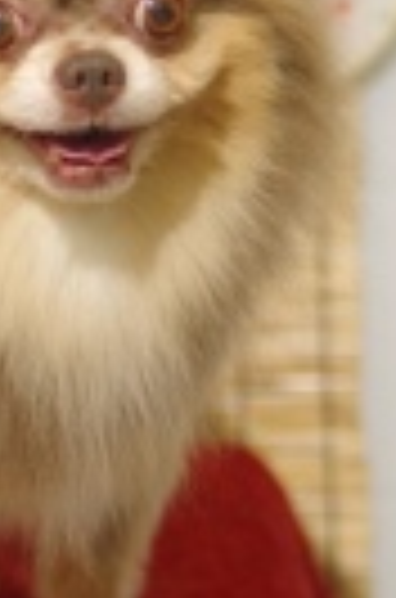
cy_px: 67
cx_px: 86
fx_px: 3201
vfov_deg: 10.6
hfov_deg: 7.1
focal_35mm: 193
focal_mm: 43
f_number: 2.8
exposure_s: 1/100
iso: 320
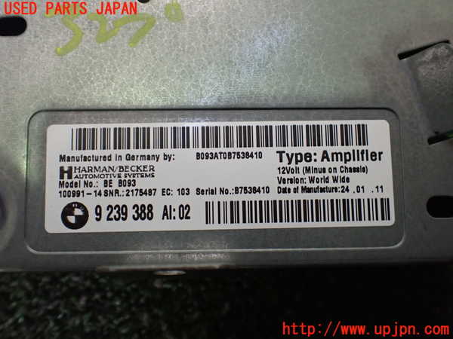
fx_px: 393
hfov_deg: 60.0
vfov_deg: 46.8
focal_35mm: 30
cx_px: 226
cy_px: 170
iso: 800
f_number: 2.3
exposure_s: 1/125
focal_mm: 5.4
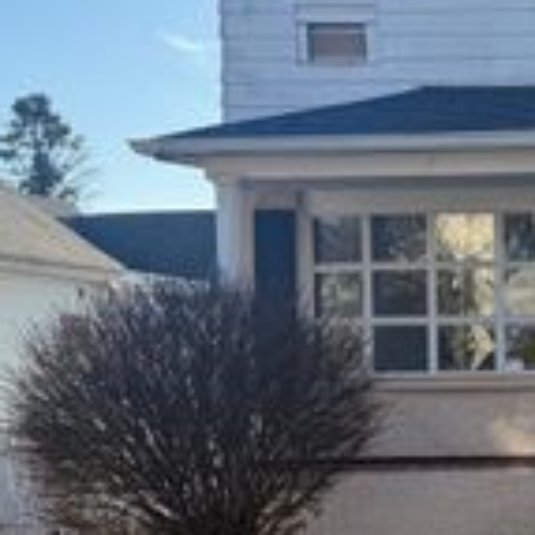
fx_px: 1294
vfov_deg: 23.3
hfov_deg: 21.6
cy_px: 357
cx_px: 651
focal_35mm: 74
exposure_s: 1/1901
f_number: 1.78
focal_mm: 6.76
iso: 80
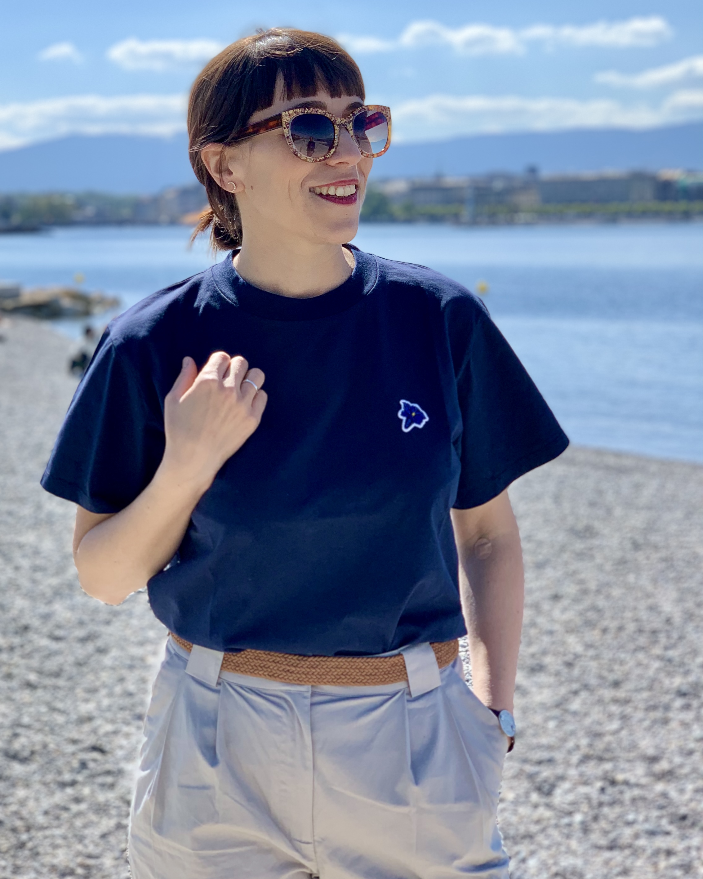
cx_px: 347
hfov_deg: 27.6
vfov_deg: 34.2
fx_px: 1430
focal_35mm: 55
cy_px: 448
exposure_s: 1/841
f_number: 2.4
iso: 16
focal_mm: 6
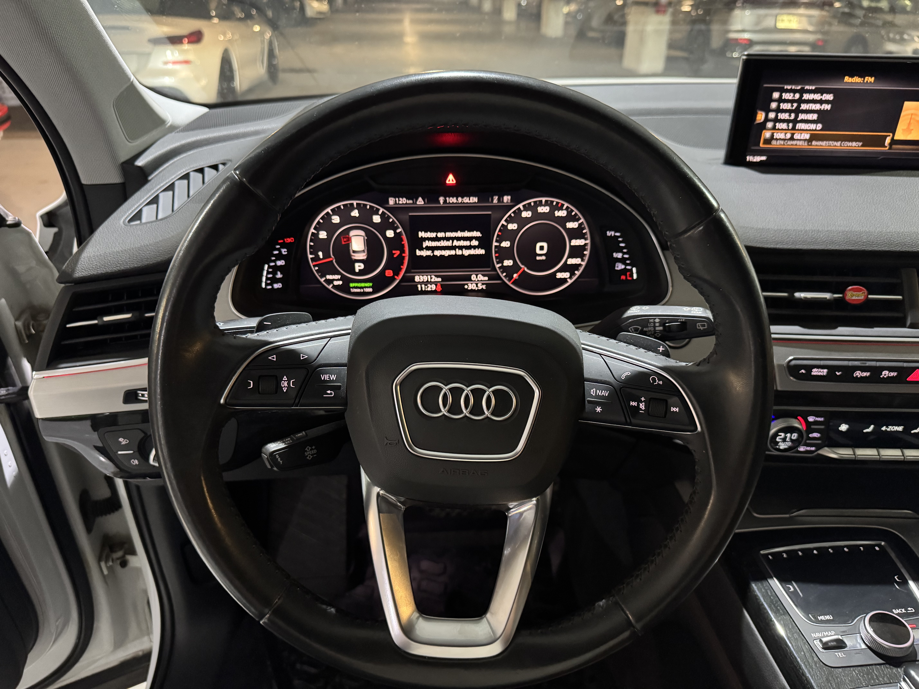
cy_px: 344
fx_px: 637
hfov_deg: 71.6
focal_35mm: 24
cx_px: 460
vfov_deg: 56.8
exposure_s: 1/32
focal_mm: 6.76
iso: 1000
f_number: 1.78
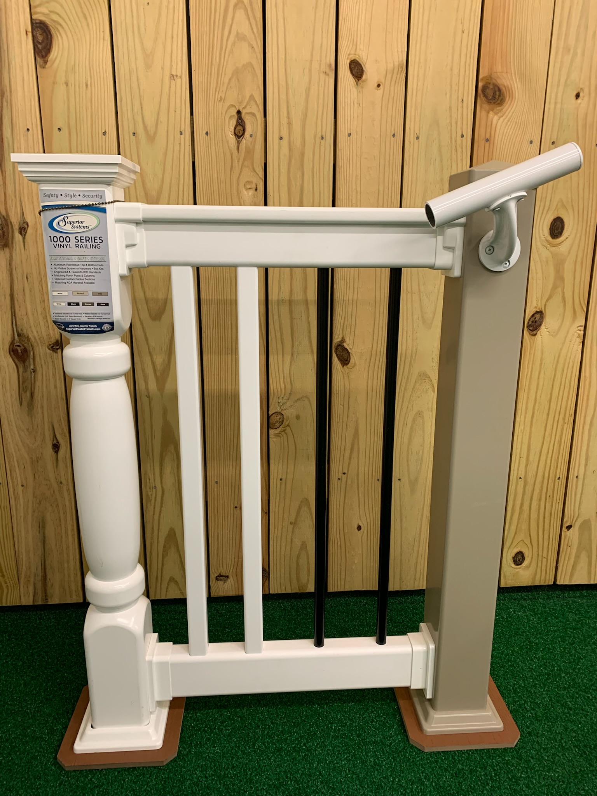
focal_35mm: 26
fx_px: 598
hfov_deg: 53.1
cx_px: 298
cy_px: 398
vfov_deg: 67.3
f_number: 1.8
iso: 160
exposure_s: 1/60
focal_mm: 4.25
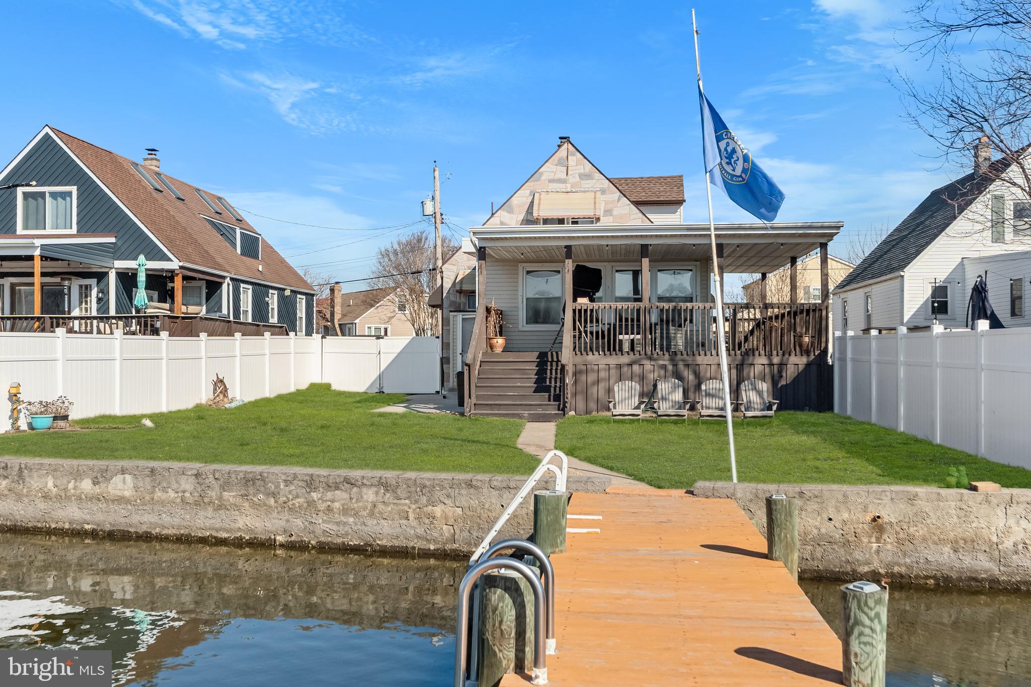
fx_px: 1031
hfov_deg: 53.1
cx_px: 516
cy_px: 344
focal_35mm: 36
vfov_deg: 36.9
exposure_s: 1/1600
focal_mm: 24
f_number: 9
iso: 500
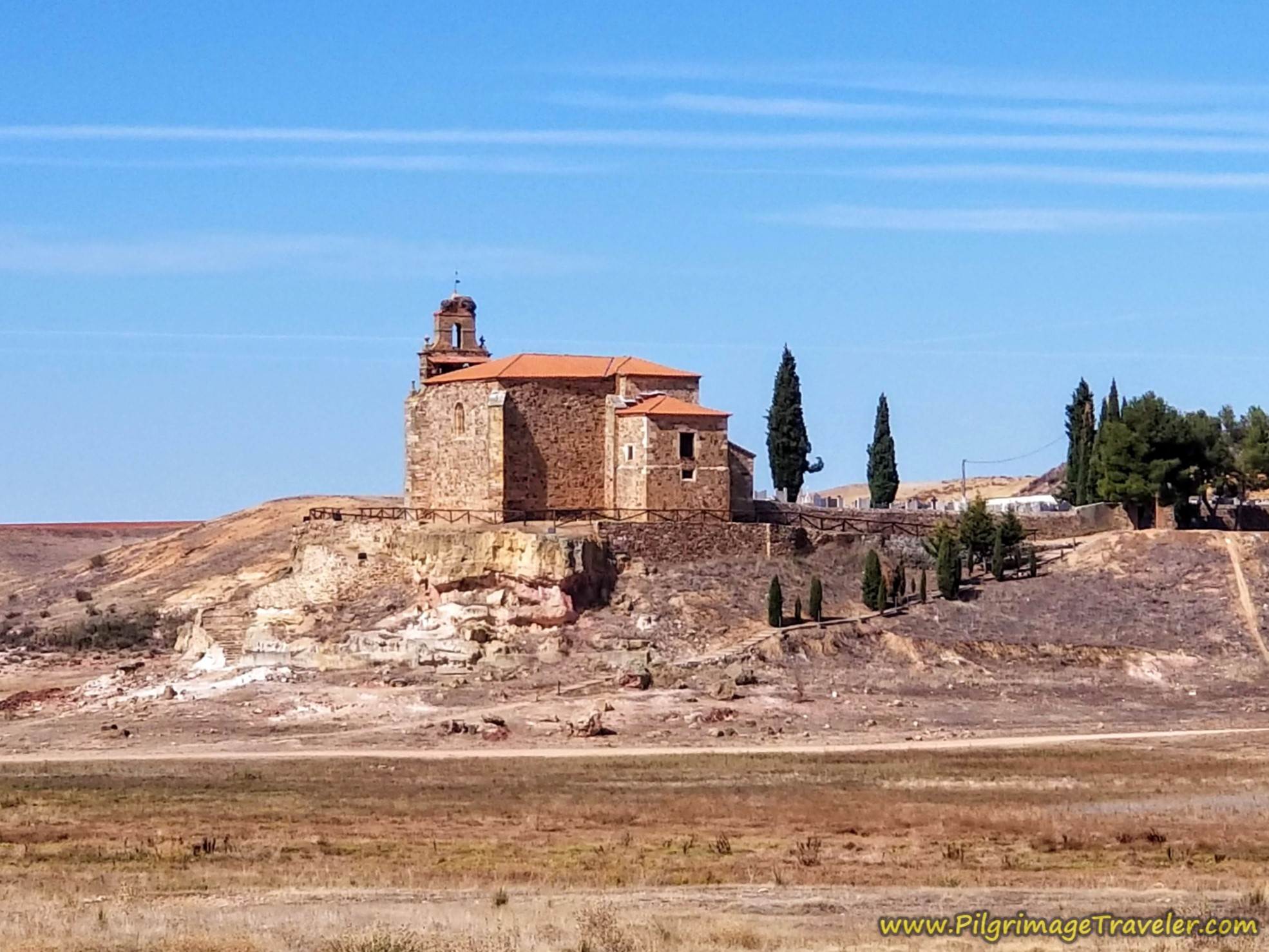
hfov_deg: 36.8
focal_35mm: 52
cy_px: 476
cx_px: 634
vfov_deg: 28.0
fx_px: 1907
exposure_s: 1/1105
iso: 25
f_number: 2.4
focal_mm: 6
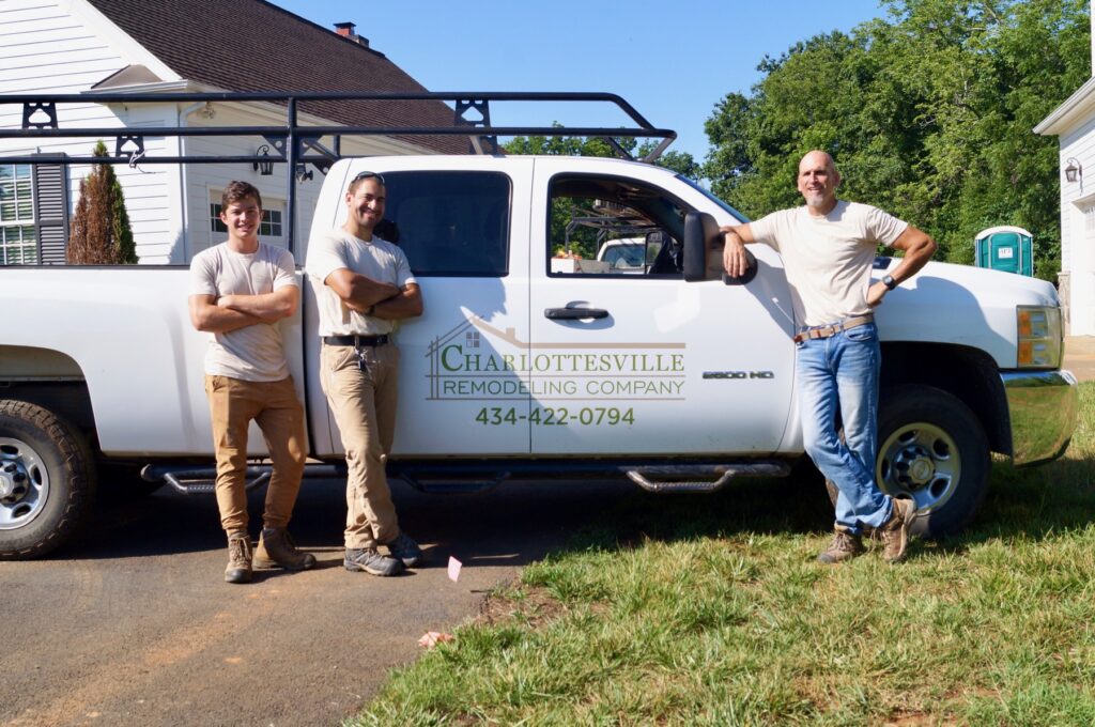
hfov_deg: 49.6
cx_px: 548
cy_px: 364
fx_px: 1185
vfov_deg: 34.1
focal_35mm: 39
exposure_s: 1/320
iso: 100
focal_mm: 26
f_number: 8
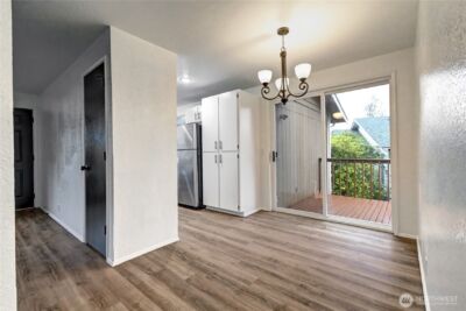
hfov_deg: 100.4
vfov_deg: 77.4
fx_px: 194
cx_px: 233
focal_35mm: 15
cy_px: 156
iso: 3200
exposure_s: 1/4
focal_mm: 10
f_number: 11
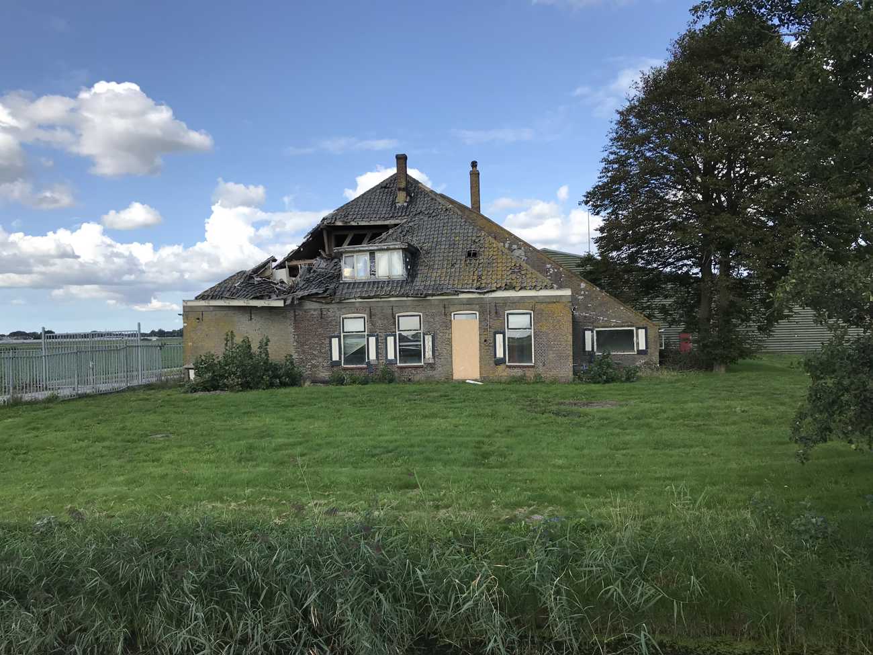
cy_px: 328
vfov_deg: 49.7
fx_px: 706
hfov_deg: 63.4
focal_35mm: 28
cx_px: 436
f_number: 1.8
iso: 20
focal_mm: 3.99
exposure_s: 1/1709
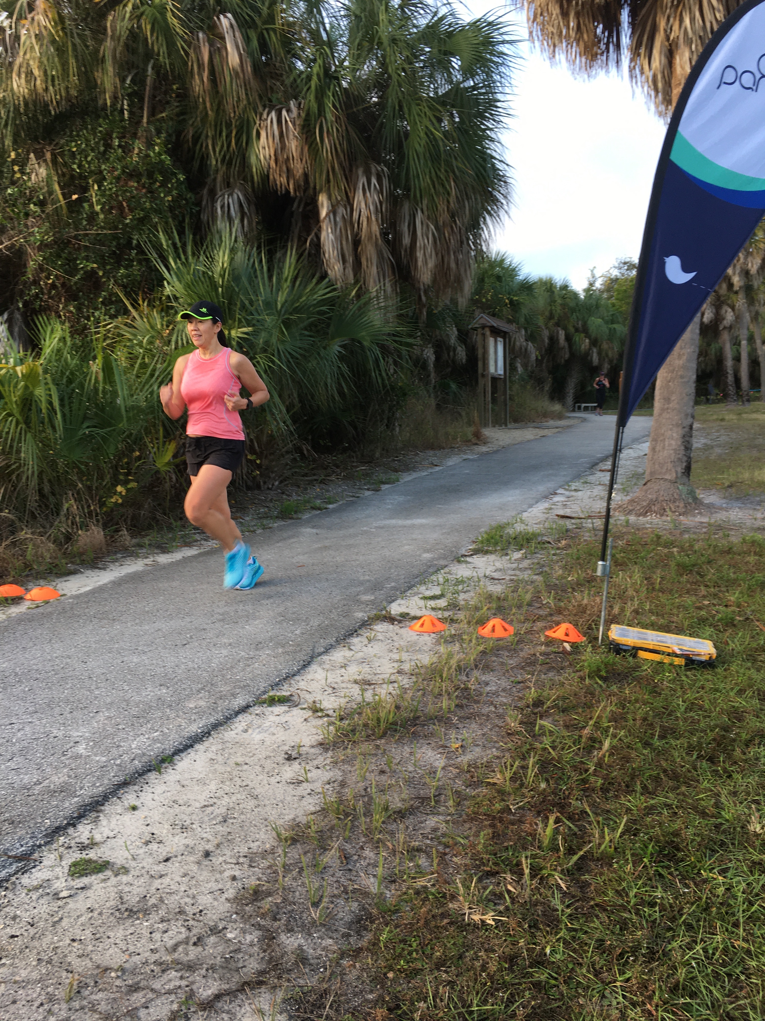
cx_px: 382
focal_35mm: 29
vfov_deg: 61.7
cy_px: 510
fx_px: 855
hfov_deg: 48.2
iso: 32
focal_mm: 4.15
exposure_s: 1/120
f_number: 2.2
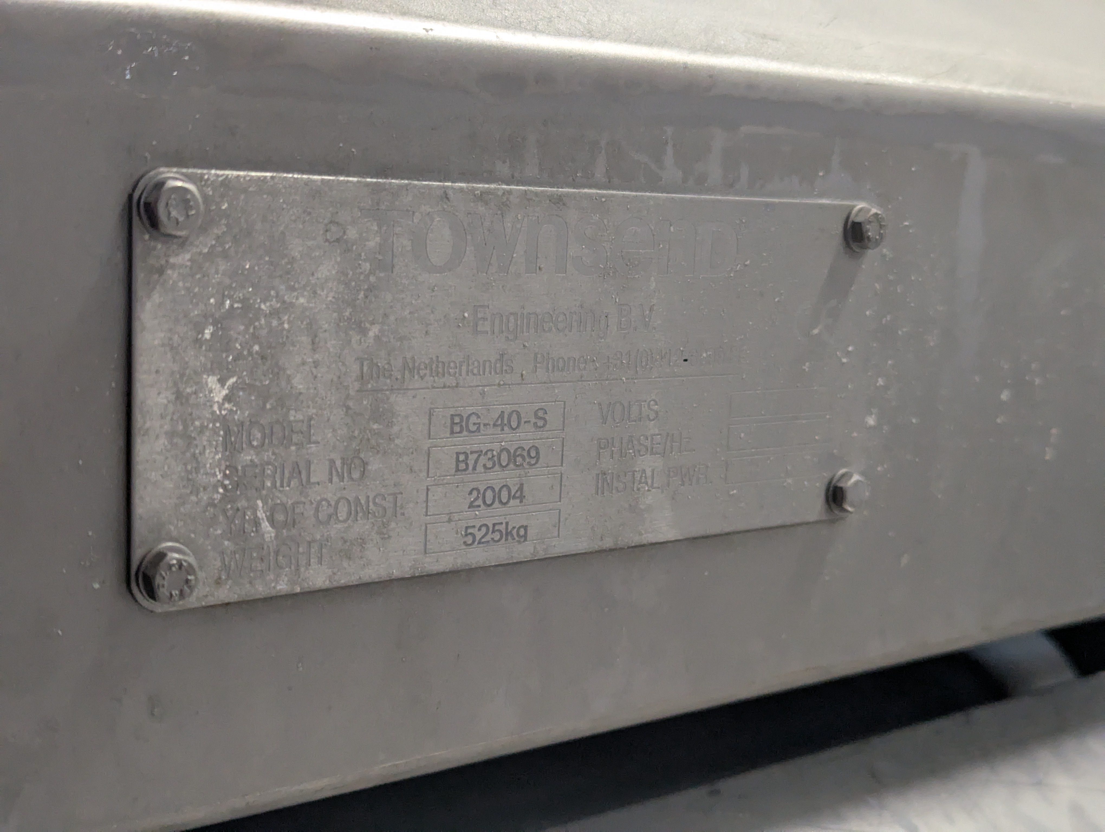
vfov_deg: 30.3
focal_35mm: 48
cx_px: 552
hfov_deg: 39.6
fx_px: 1534
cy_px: 416
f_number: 1.85
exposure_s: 1/99.9
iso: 449
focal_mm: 6.81
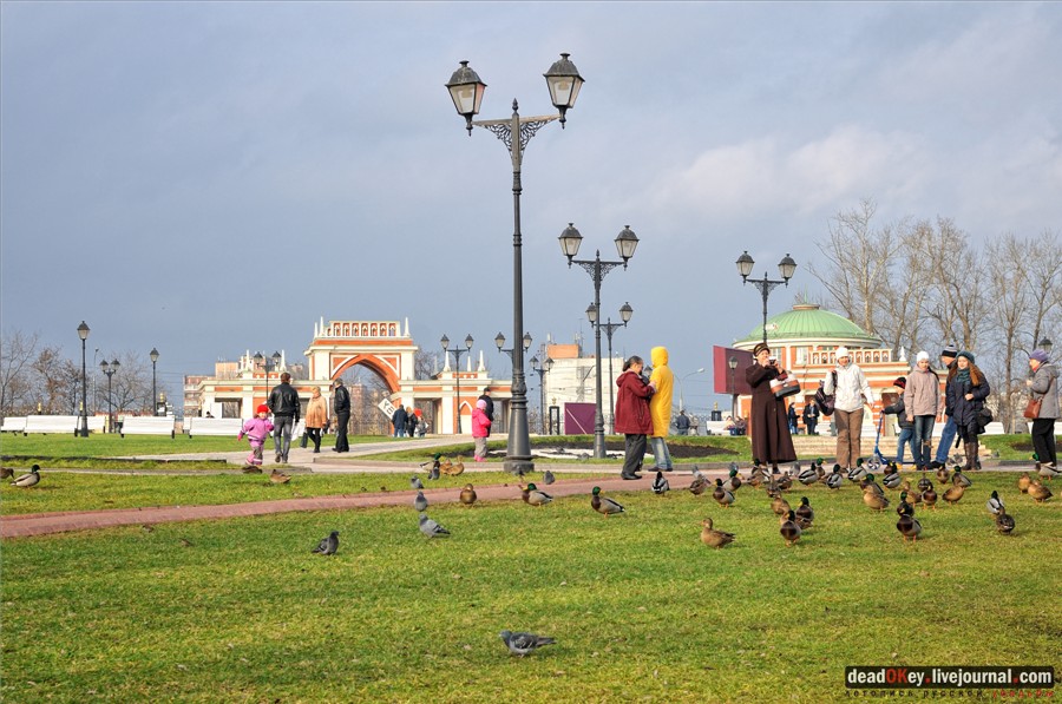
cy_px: 352
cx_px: 531
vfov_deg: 18.1
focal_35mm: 75
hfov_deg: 27.0
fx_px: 2209
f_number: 5
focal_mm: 50
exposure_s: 1/400
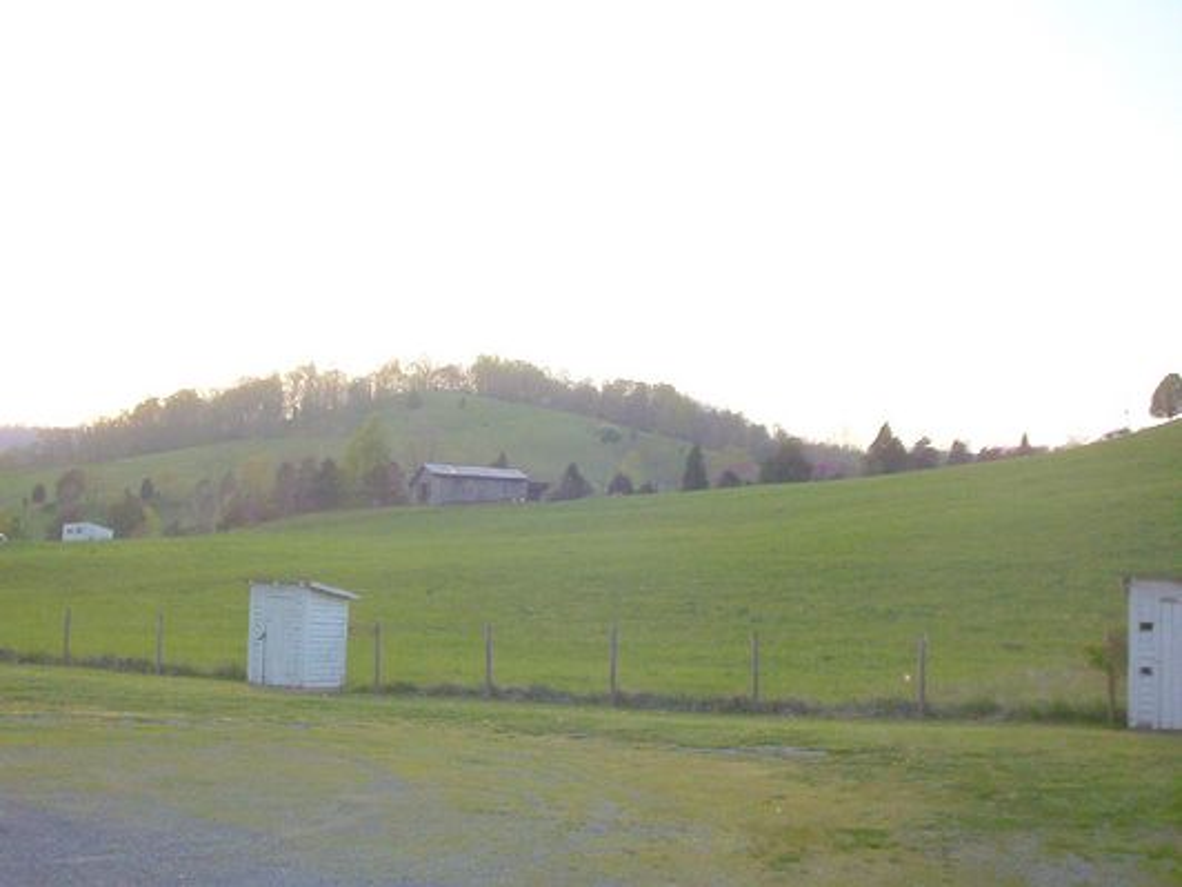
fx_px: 1332
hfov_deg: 47.9
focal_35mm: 39
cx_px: 591
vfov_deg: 36.8
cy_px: 444
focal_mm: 6
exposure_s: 1/153
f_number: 4.5
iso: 100
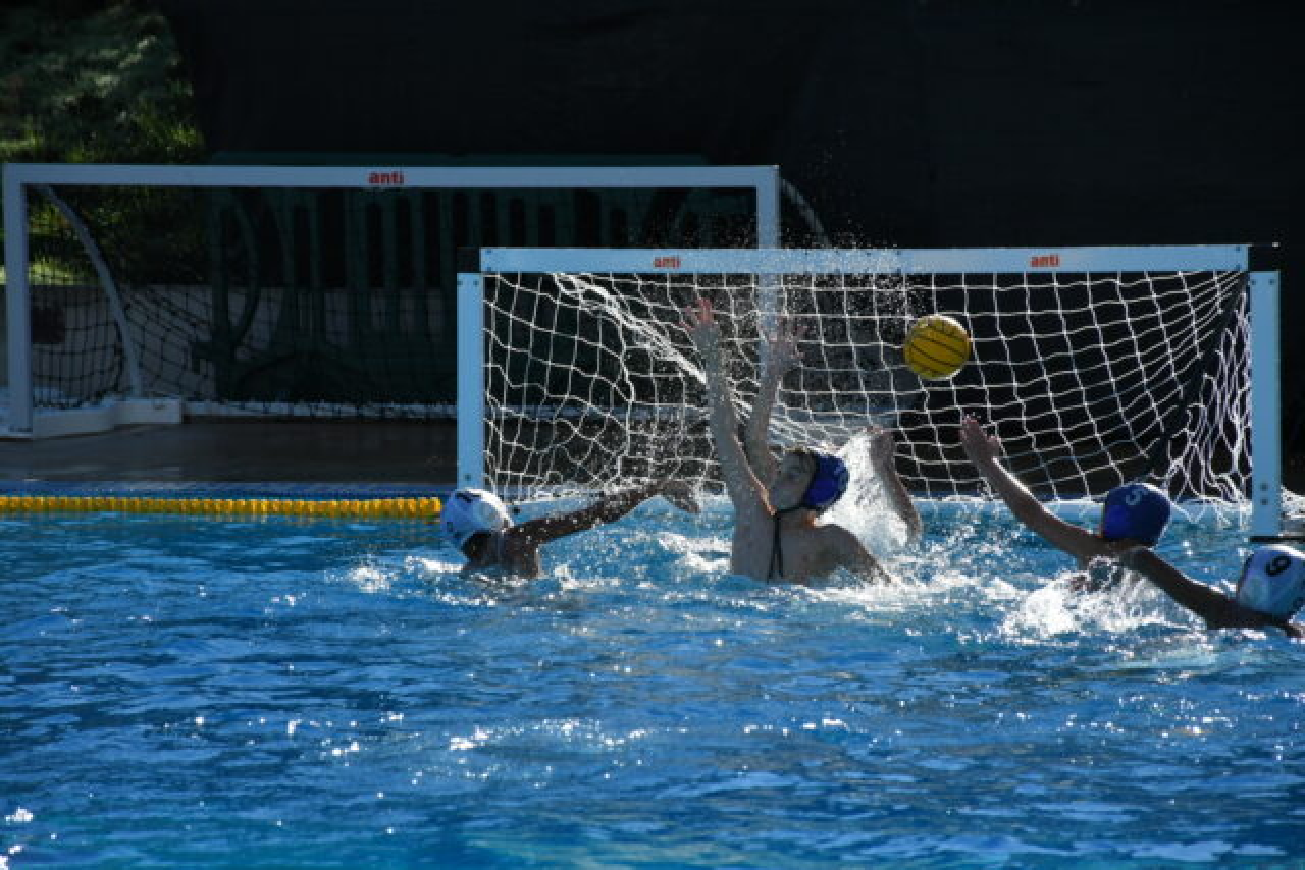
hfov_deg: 9.8
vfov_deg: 6.5
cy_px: 435
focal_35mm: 210
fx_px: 7614
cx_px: 652
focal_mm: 140
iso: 400
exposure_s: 1/2000
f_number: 7.1
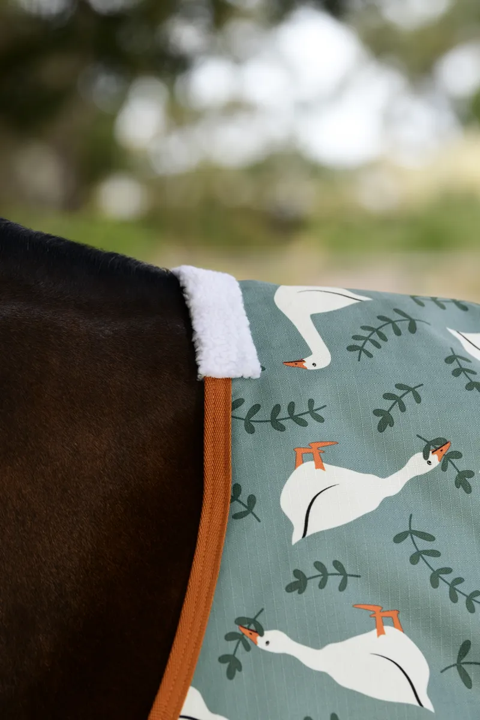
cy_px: 360
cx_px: 240
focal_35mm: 150
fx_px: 3000
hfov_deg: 9.1
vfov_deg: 13.7
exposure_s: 1/200
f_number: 5
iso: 125
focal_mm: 150
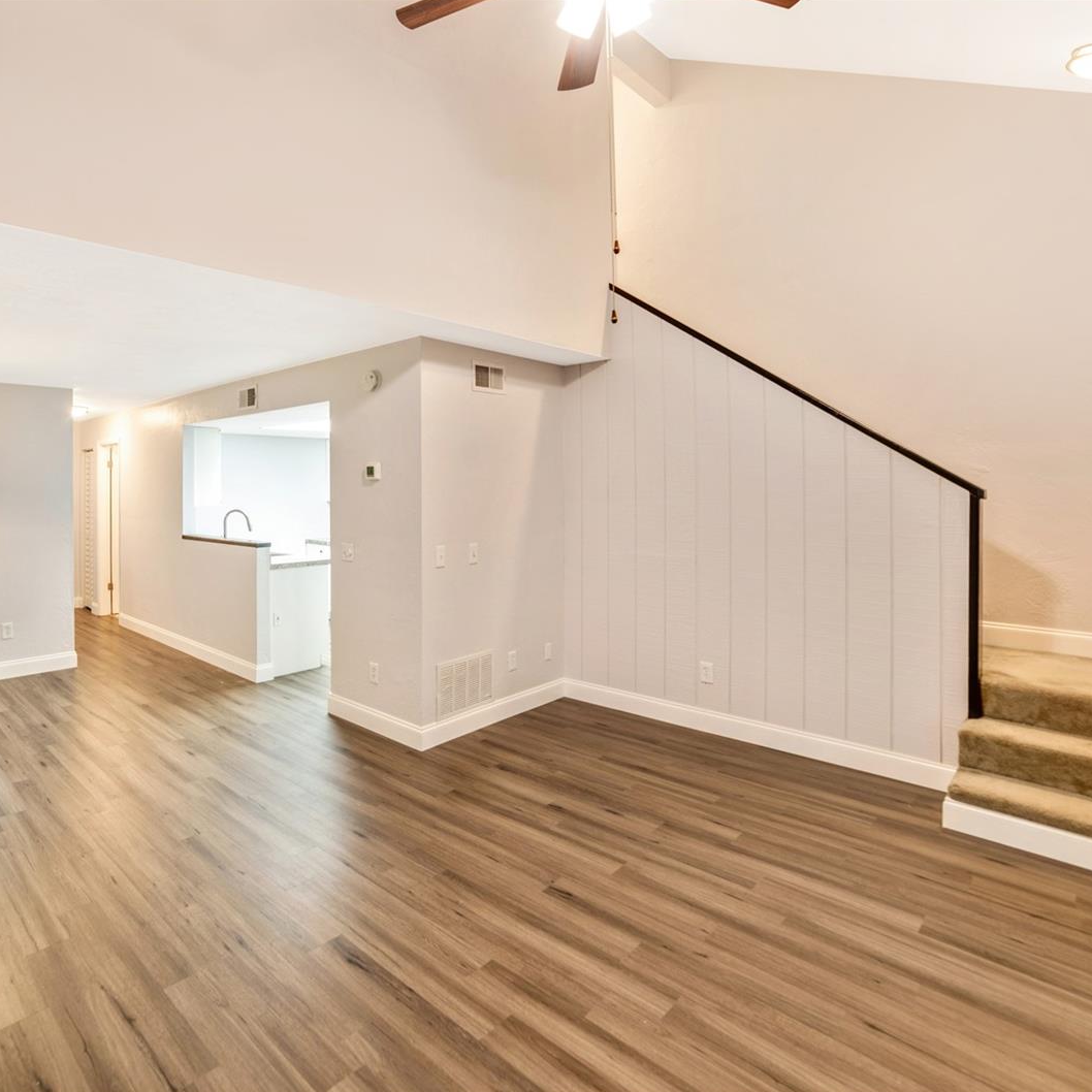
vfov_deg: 80.7
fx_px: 642
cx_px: 391
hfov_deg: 78.8
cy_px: 544
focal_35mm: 18
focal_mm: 14
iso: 100
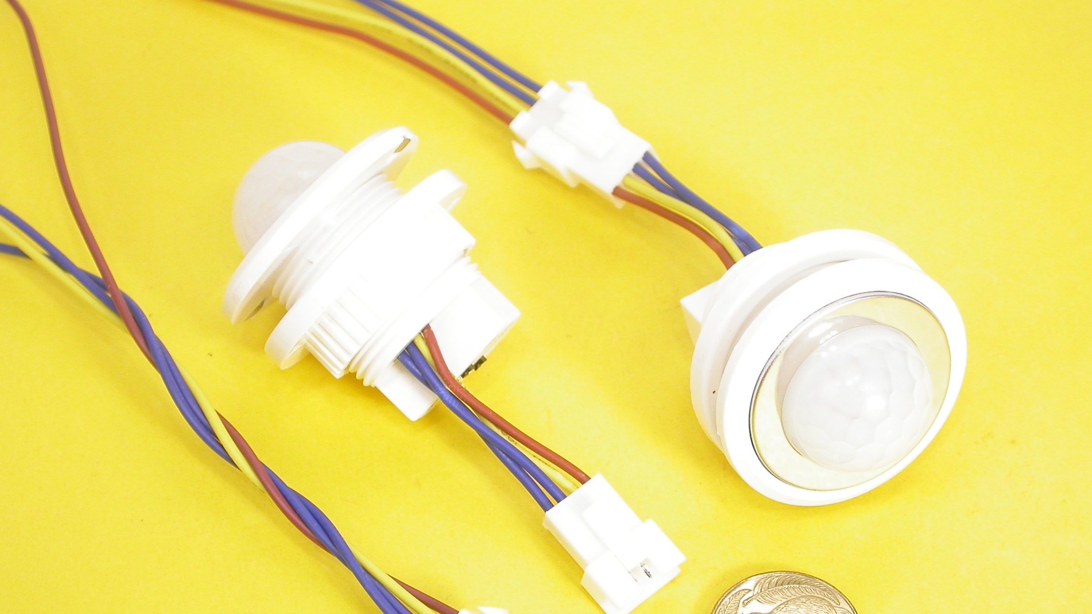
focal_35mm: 91
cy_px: 401
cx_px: 546
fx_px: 2635
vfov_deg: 13.3
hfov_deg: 23.4
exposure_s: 1/41
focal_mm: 17.3
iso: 100
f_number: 3.6
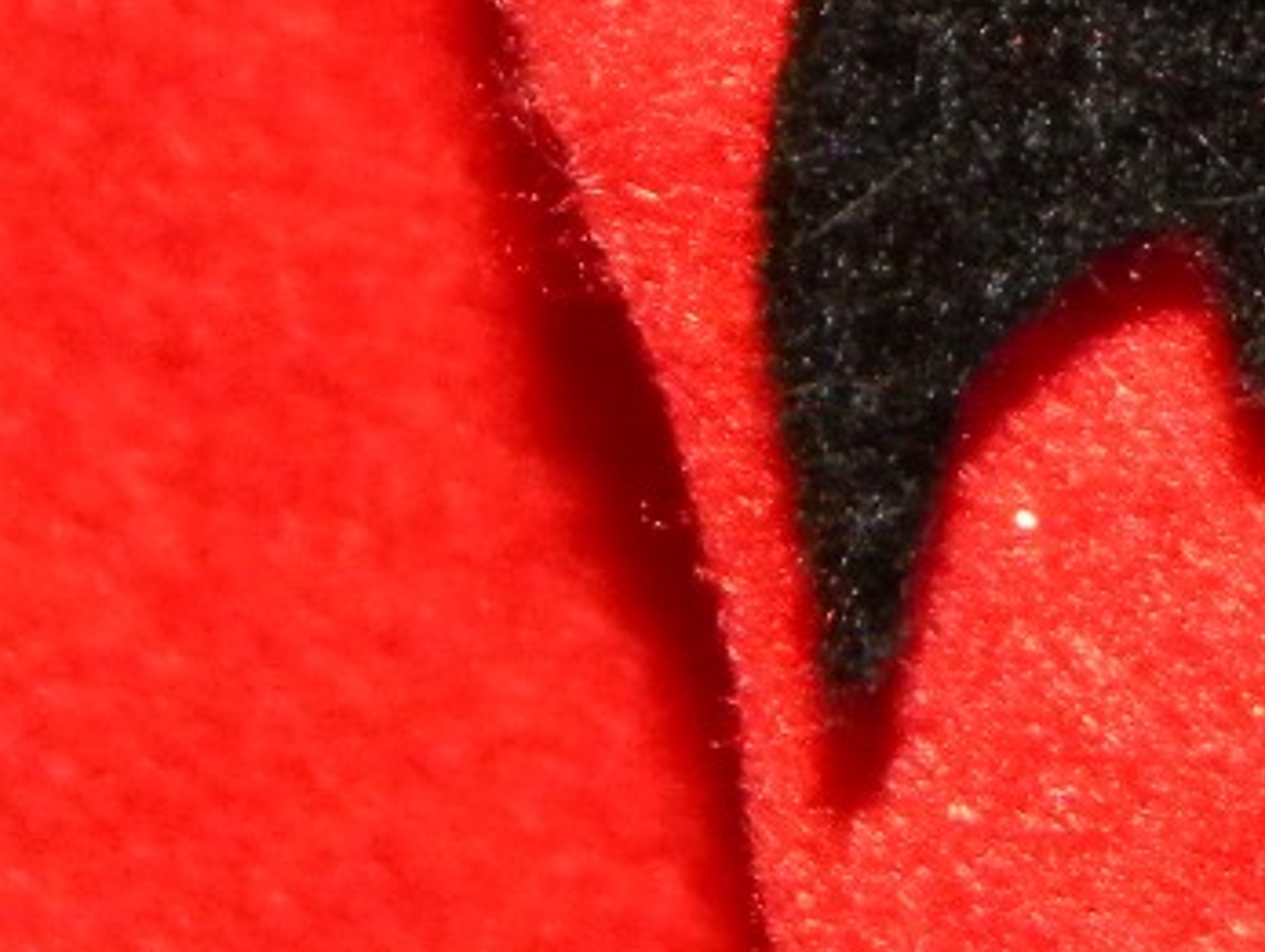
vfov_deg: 4.3
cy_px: -379
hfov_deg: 5.7
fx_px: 12584
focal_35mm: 344
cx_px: 2235
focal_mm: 15.1
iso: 400
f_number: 4.5
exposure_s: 1/30
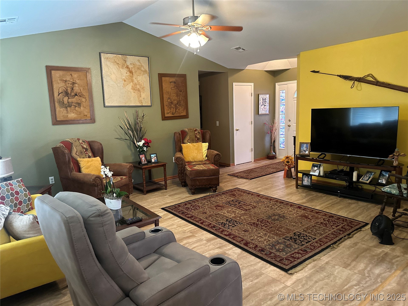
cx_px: 204
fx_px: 283
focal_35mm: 24
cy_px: 153
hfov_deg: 71.6
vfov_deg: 56.8
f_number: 1.78
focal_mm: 6.86
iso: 800
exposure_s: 1/60
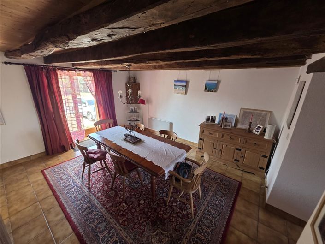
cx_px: 162
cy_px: 122
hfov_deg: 106.2
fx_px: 122
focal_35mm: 13
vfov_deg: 89.9
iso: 400
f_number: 1.9
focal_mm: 2.2
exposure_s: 1/50
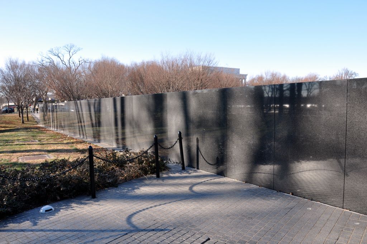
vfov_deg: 47.8
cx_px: 184
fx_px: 275
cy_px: 122
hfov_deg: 67.4
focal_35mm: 27
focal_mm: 18
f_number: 10
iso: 200
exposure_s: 1/100
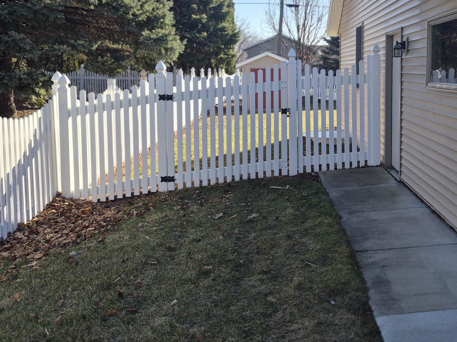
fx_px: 488
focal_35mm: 37
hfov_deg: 48.5
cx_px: 335
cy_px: 106
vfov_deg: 38.1
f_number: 1.8
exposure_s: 1/3440
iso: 80
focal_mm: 5.4
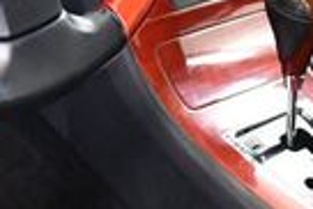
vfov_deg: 7.9
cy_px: -103
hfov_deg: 11.9
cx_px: -18
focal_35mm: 170
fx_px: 1480
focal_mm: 18
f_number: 3.5
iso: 4000
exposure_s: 1/60
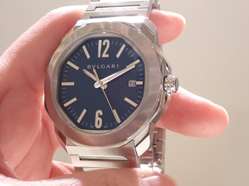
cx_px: 126
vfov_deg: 17.8
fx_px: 597
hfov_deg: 23.6
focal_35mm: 83
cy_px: 93
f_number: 4.3
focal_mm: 14.62
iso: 640
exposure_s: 1/80
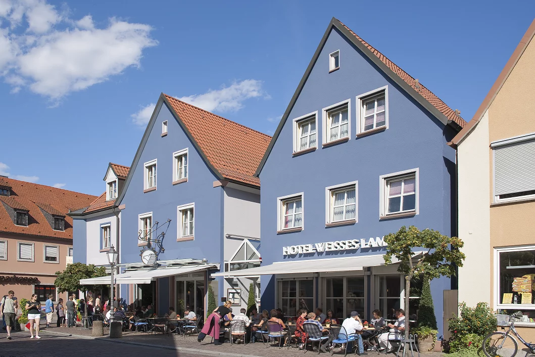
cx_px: 268
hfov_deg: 61.9
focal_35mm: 30
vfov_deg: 43.6
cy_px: 178
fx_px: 446
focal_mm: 30
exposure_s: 1/250
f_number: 9
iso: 100
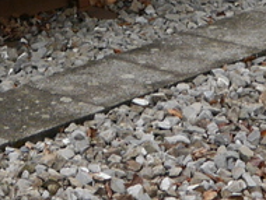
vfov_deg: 6.7
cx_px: 62
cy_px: -385
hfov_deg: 9.8
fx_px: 1554
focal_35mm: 202
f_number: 4
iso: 200
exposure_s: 1/125
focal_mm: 16
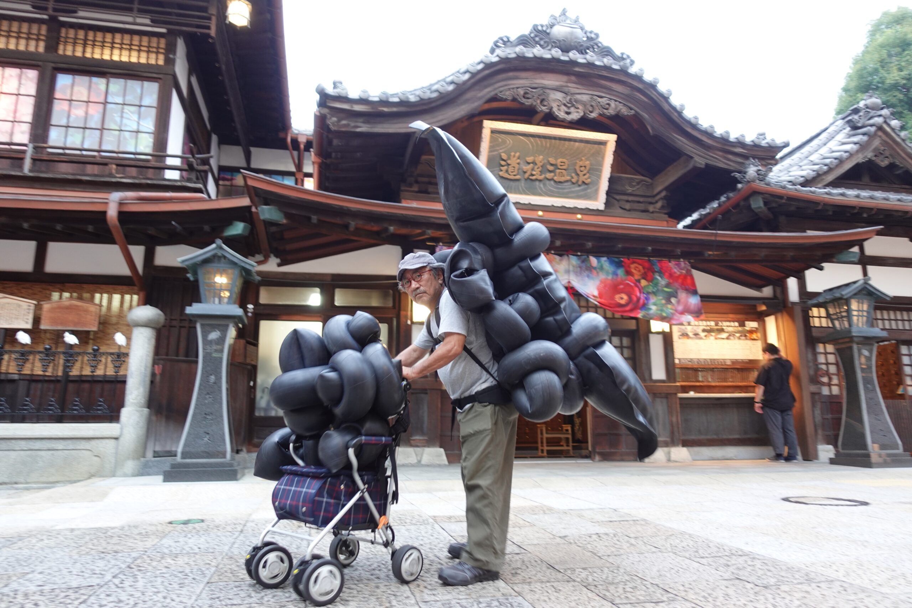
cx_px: 456
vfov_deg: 53.1
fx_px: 608
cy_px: 304
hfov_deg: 73.7
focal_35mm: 24
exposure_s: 1/30
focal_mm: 9.4
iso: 200
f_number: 1.8
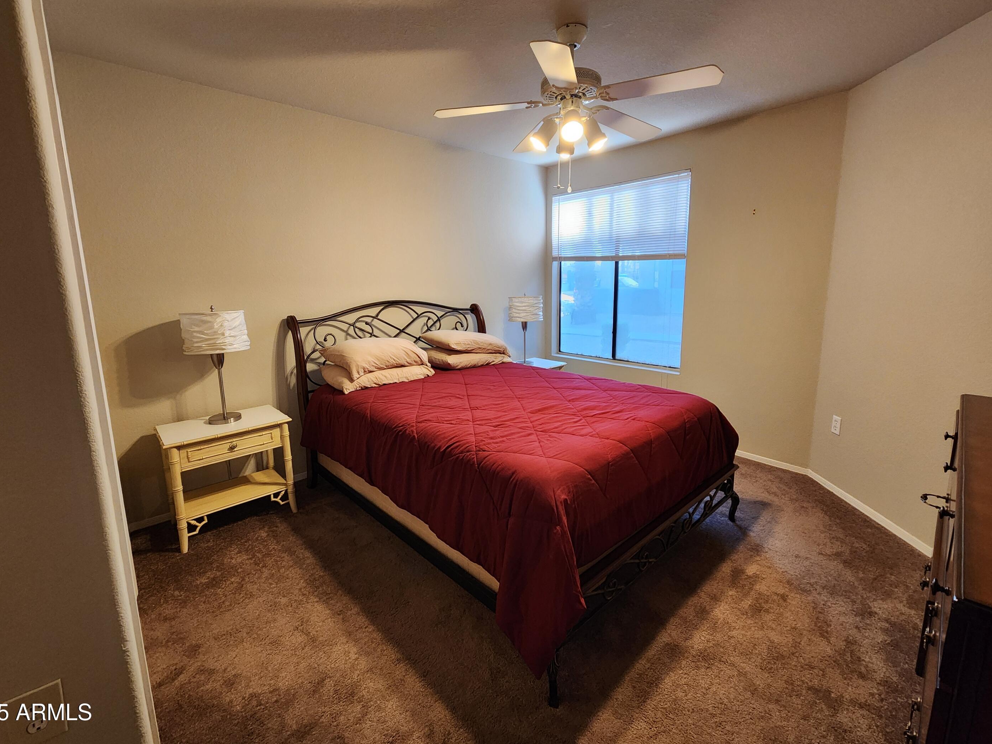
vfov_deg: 85.6
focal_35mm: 14
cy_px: 348
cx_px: 491
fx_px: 401
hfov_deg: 102.1
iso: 400
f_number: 2.2
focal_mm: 2.2
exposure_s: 1/60
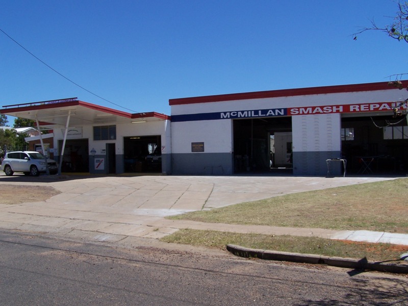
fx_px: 448
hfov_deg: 49.0
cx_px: 204
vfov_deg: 37.7
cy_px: 153
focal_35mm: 38
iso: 80
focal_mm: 6.3
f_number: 5.6
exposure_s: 1/500
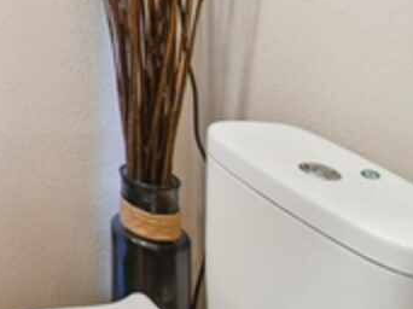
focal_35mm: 54
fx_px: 644
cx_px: -258
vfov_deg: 22.9
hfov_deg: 24.3
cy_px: -128
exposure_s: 1.3
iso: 100
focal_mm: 10
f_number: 5.6
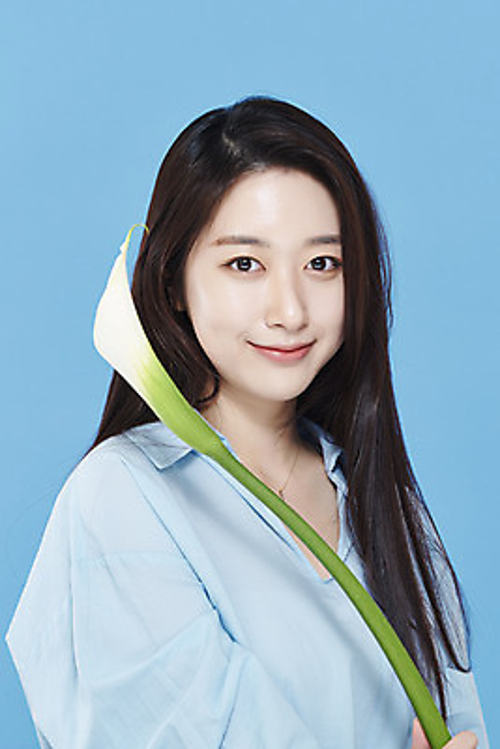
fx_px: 2185
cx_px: 250
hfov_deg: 13.1
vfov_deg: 19.4
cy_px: 374
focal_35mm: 105
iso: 64
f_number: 11
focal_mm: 105
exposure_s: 1/125
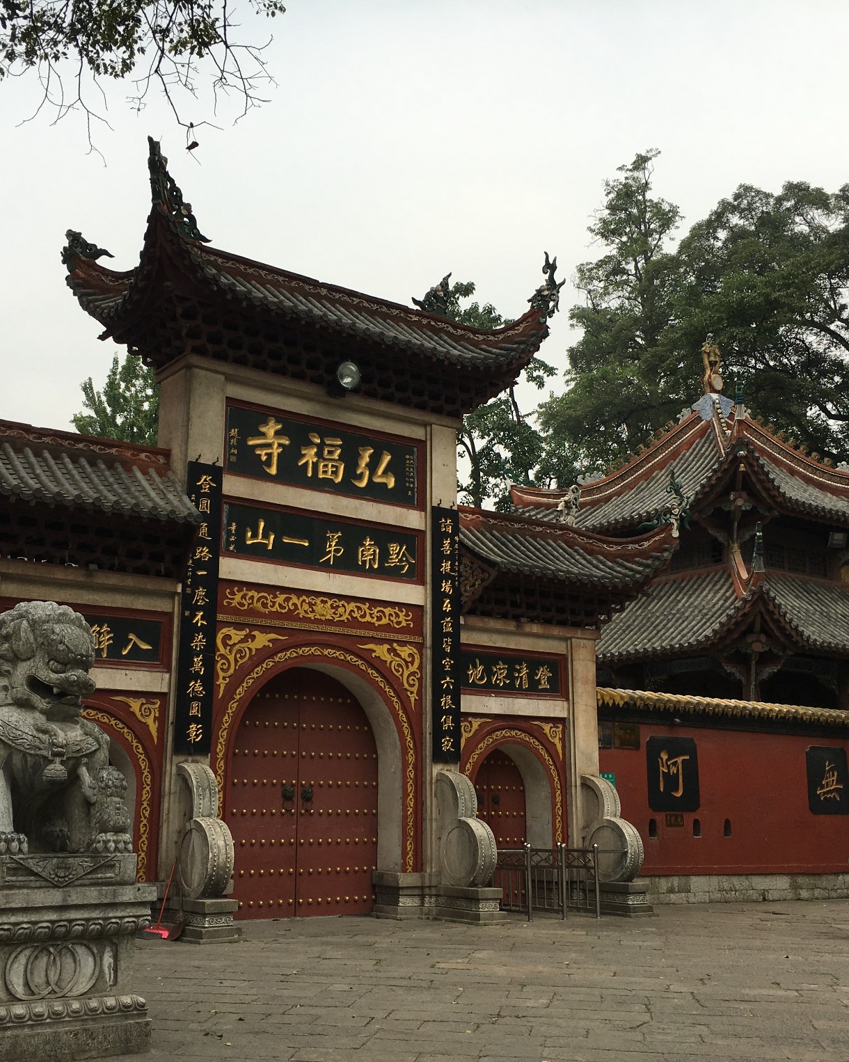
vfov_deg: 47.9
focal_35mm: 38
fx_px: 1194
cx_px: 408
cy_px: 534
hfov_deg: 39.1
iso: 25
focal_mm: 4.15
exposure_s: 1/201
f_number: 2.2
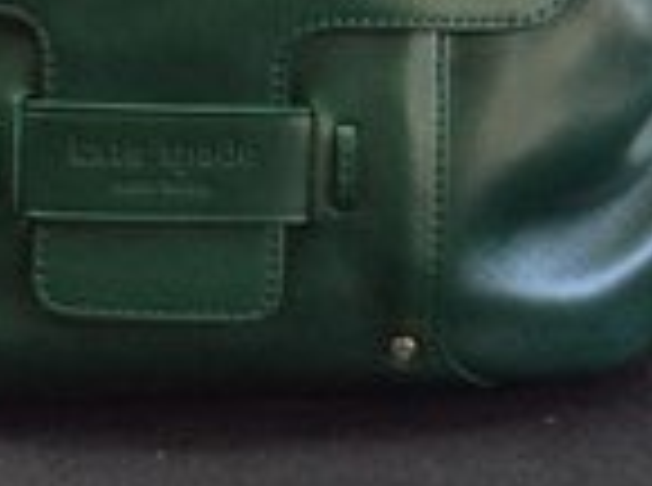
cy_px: -79
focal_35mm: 76
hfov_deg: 25.6
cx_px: 211
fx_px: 1428
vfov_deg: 18.4
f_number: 2.4
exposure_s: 1/24
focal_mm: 3.3
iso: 80
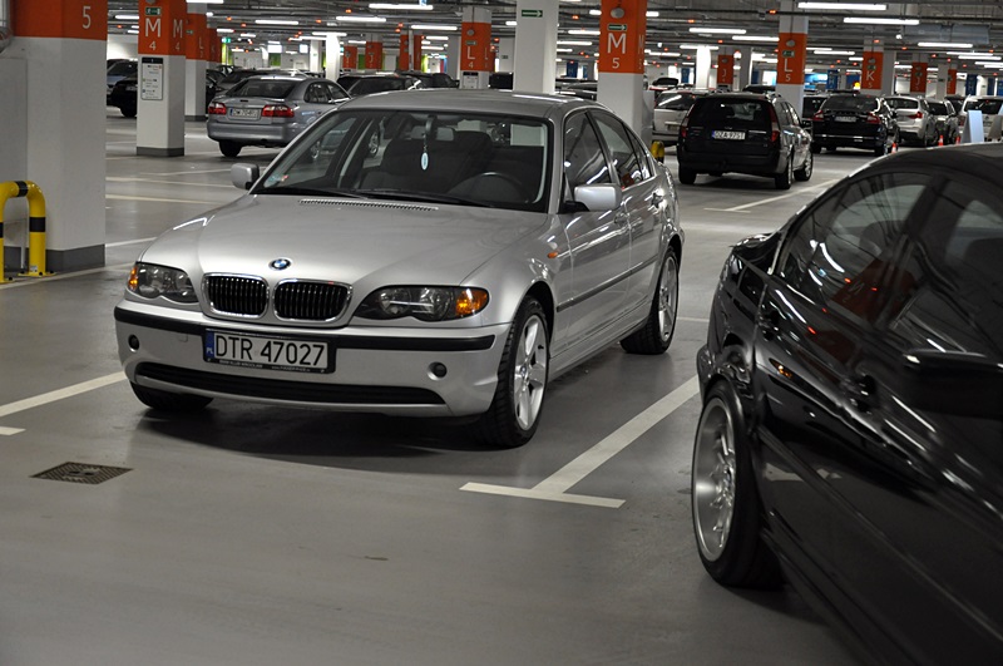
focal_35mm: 63
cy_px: 333
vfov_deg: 21.5
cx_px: 502
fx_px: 1753
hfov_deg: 31.9
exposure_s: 1/30
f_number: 4.8
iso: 1000
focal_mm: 42
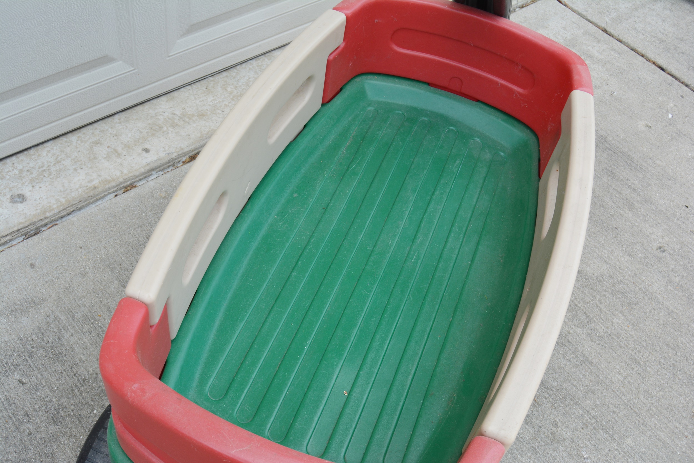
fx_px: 752
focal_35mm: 39
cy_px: 232
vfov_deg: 34.2
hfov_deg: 49.6
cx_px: 347
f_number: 7.1
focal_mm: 26
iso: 200
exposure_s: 1/200
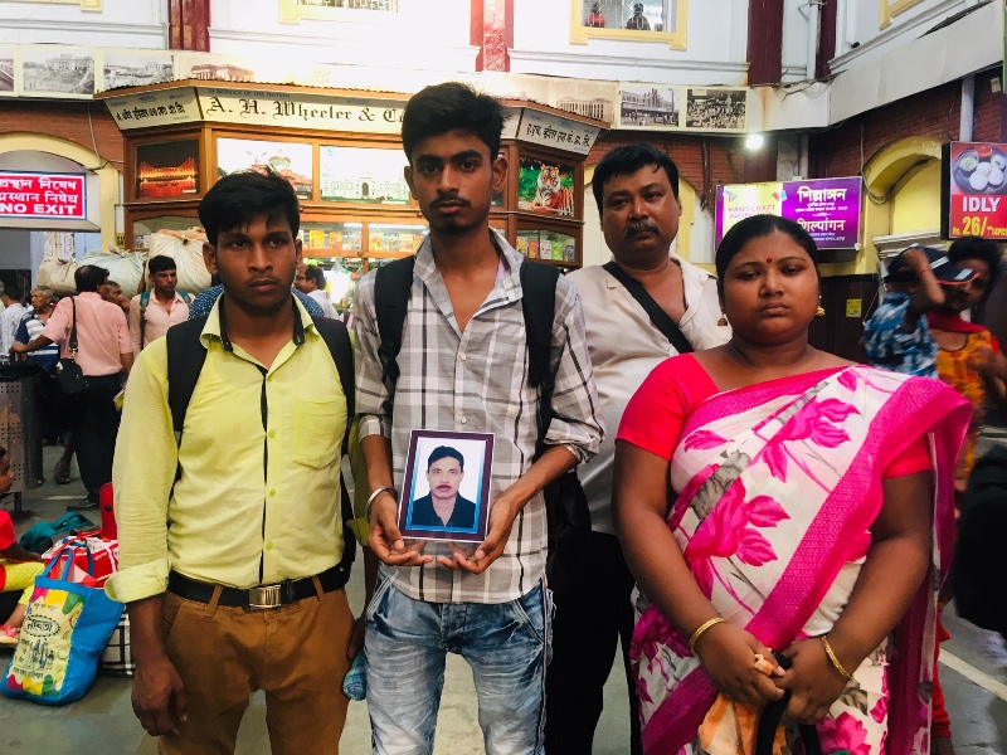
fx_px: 844
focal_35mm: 29
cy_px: 378
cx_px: 504
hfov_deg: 61.7
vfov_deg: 48.2
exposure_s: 1/33
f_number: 2.2
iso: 64
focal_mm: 4.15
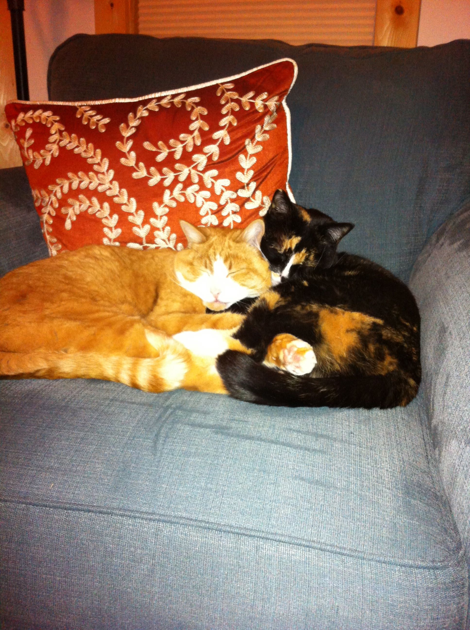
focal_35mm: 35
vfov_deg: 52.7
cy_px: 315
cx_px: 235
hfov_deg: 40.6
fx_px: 635
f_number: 2.8
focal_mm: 3.85
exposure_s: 1/15
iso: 250
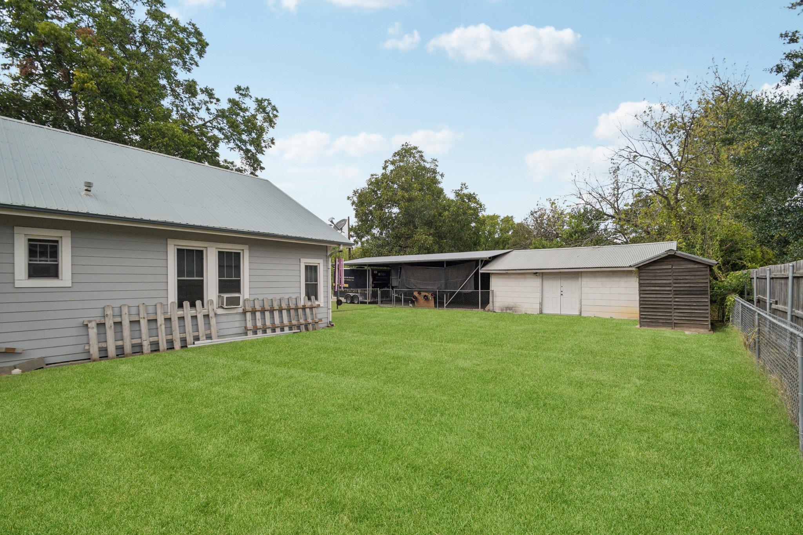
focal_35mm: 15
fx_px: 335
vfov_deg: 77.3
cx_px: 402
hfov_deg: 100.4
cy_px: 268
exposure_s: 1/250
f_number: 8
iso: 400
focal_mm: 10
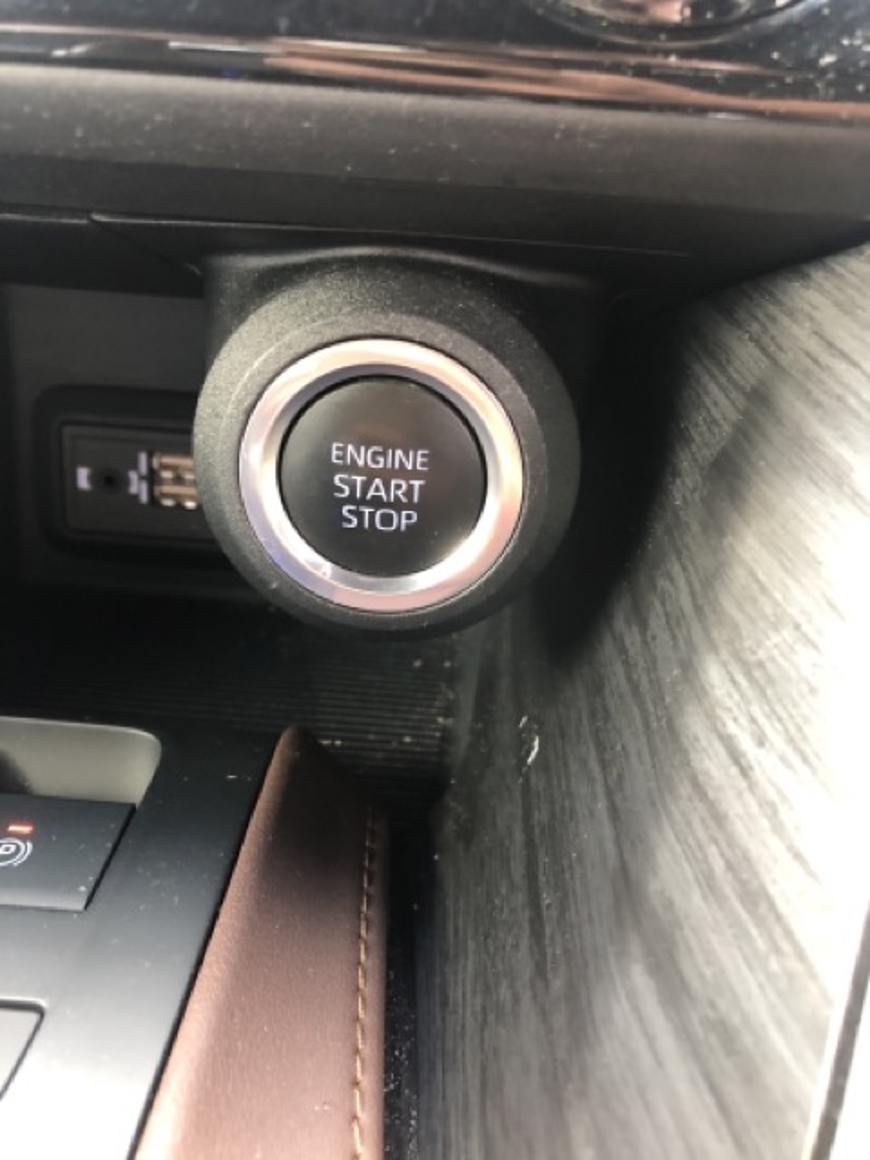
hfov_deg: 49.7
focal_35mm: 28
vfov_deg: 63.4
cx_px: 435
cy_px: 580
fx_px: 938
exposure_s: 1/15
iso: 64
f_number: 1.8
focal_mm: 3.99
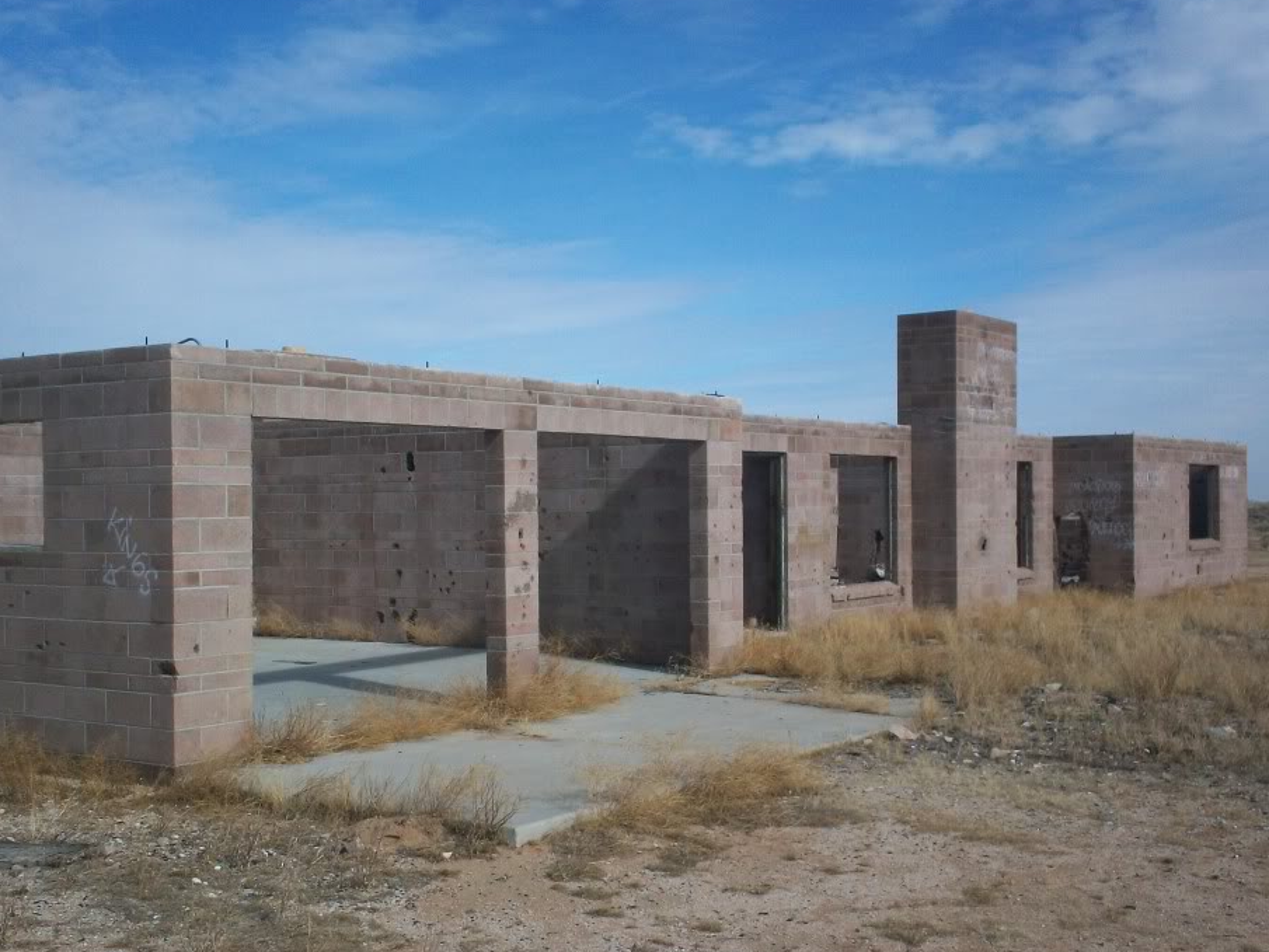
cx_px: 620
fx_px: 1577
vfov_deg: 33.6
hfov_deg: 43.8
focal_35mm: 43
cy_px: 517
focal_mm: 6.3
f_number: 4.5
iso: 80
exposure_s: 1/1000
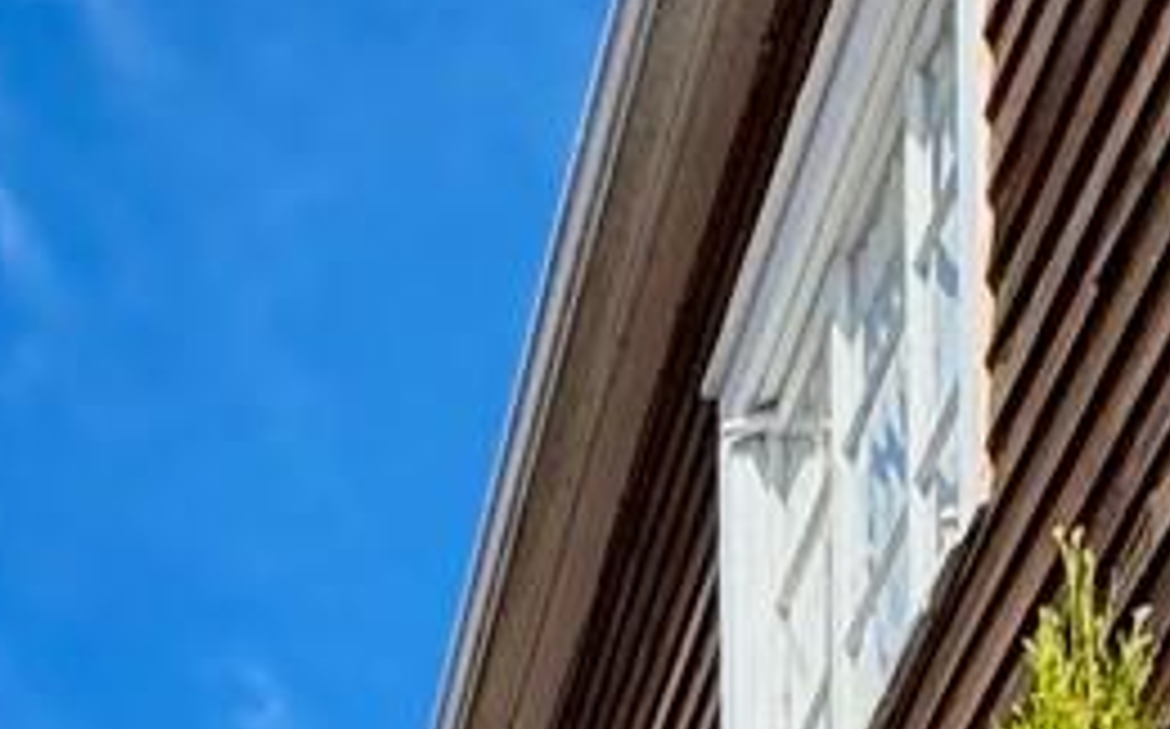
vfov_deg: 7.9
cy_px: 2781
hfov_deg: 17.4
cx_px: 4
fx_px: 3727
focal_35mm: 117
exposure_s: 1/2494
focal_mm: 2.22
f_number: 2.2
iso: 50
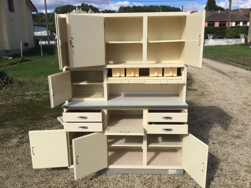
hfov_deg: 58.4
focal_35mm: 31
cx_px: 126
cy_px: 94
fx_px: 225
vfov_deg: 45.4
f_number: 2.4
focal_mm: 3.3
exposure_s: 1/2037
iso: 25
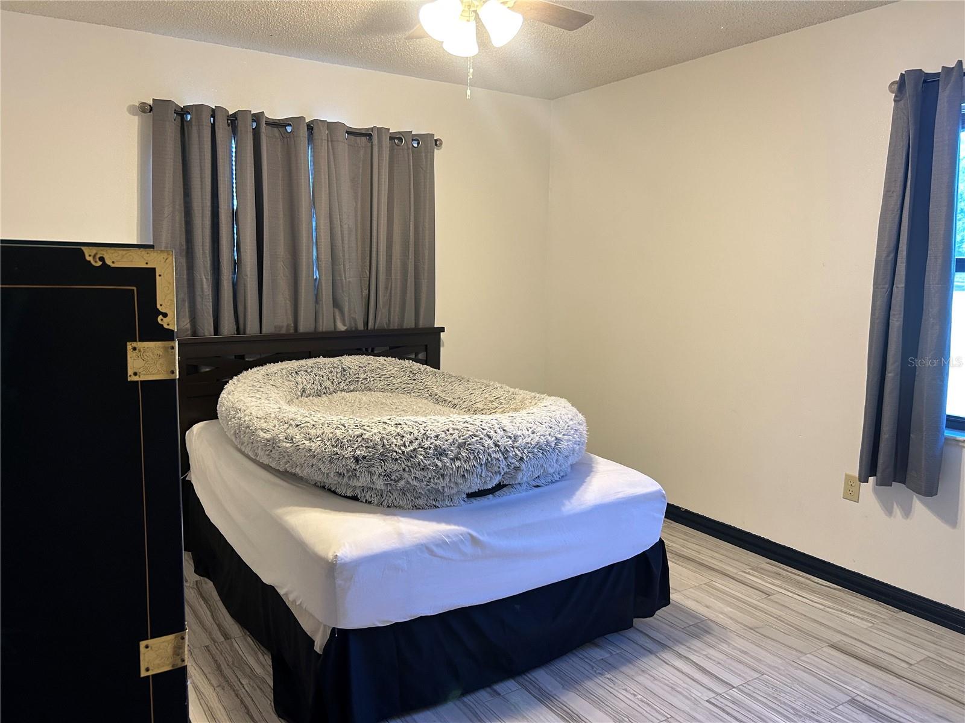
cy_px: 362
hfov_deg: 67.3
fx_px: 725
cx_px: 482
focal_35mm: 26
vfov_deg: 53.1
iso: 125
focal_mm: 5.7
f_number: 1.5
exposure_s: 1/60
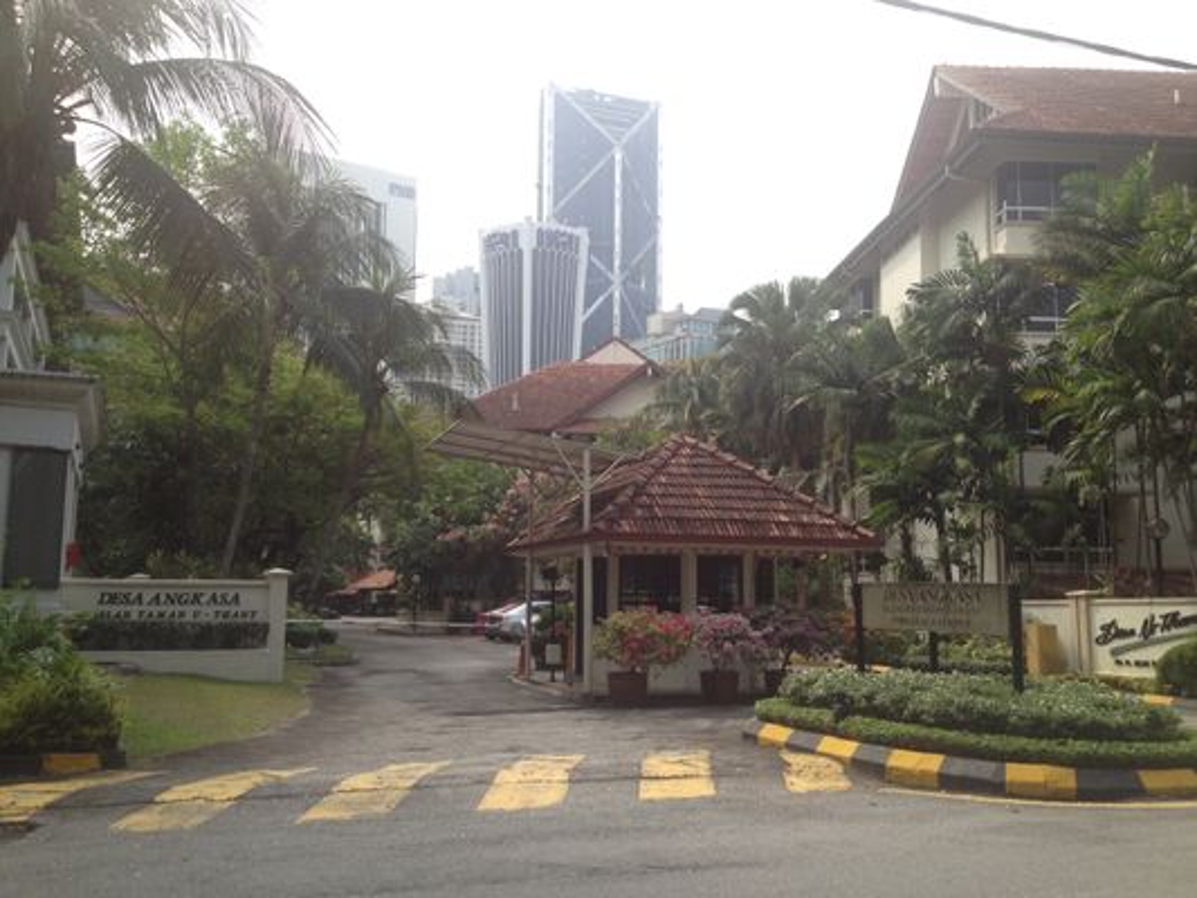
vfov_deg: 40.7
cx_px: 598
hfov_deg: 52.6
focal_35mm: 35
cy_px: 449
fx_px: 1211
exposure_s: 1/800
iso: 50
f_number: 2.4
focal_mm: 4.28
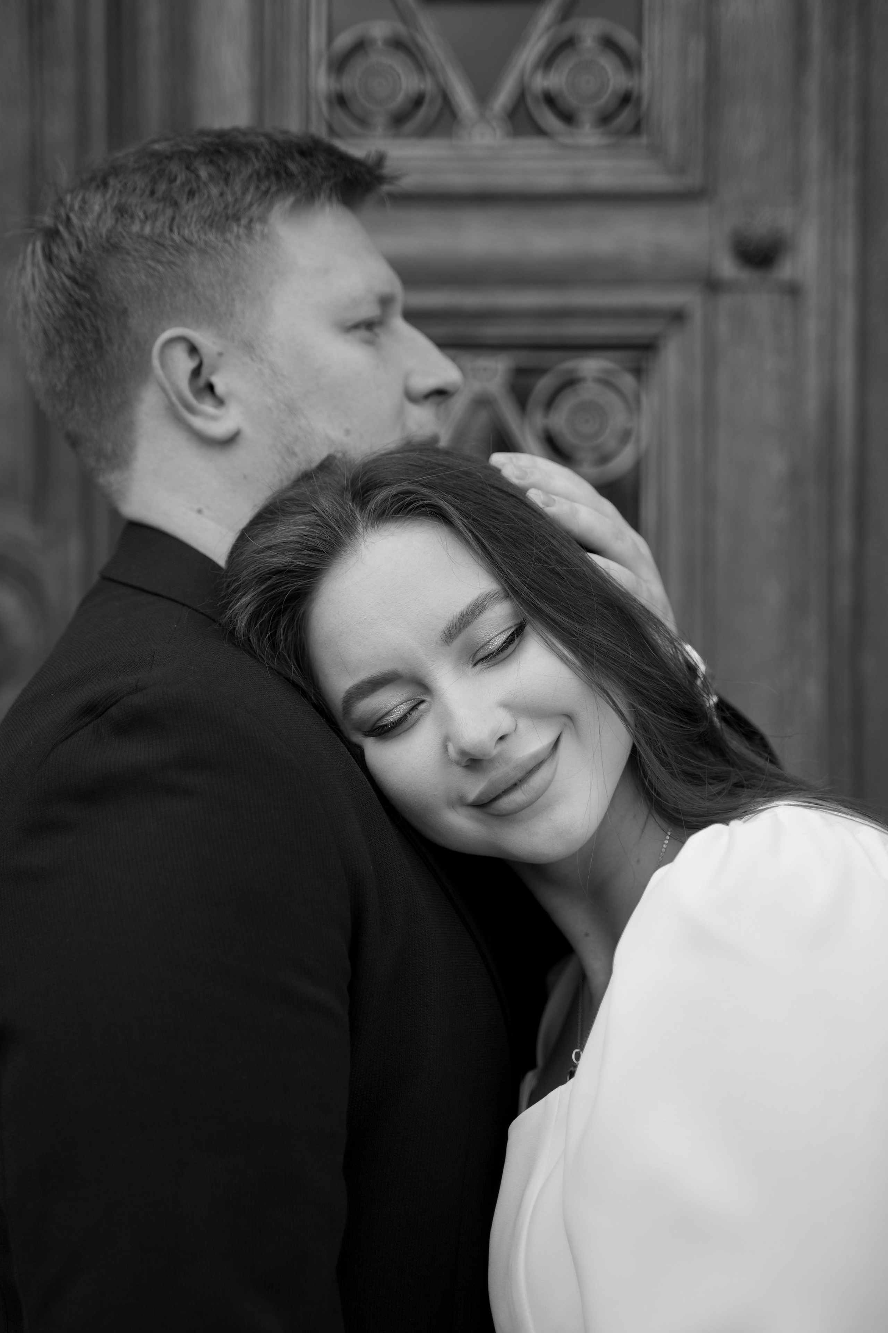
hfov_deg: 24.2
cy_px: 666
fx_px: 2072
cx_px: 444
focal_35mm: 56
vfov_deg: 35.6
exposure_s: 1/1250
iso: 100
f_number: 2.8
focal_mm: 56
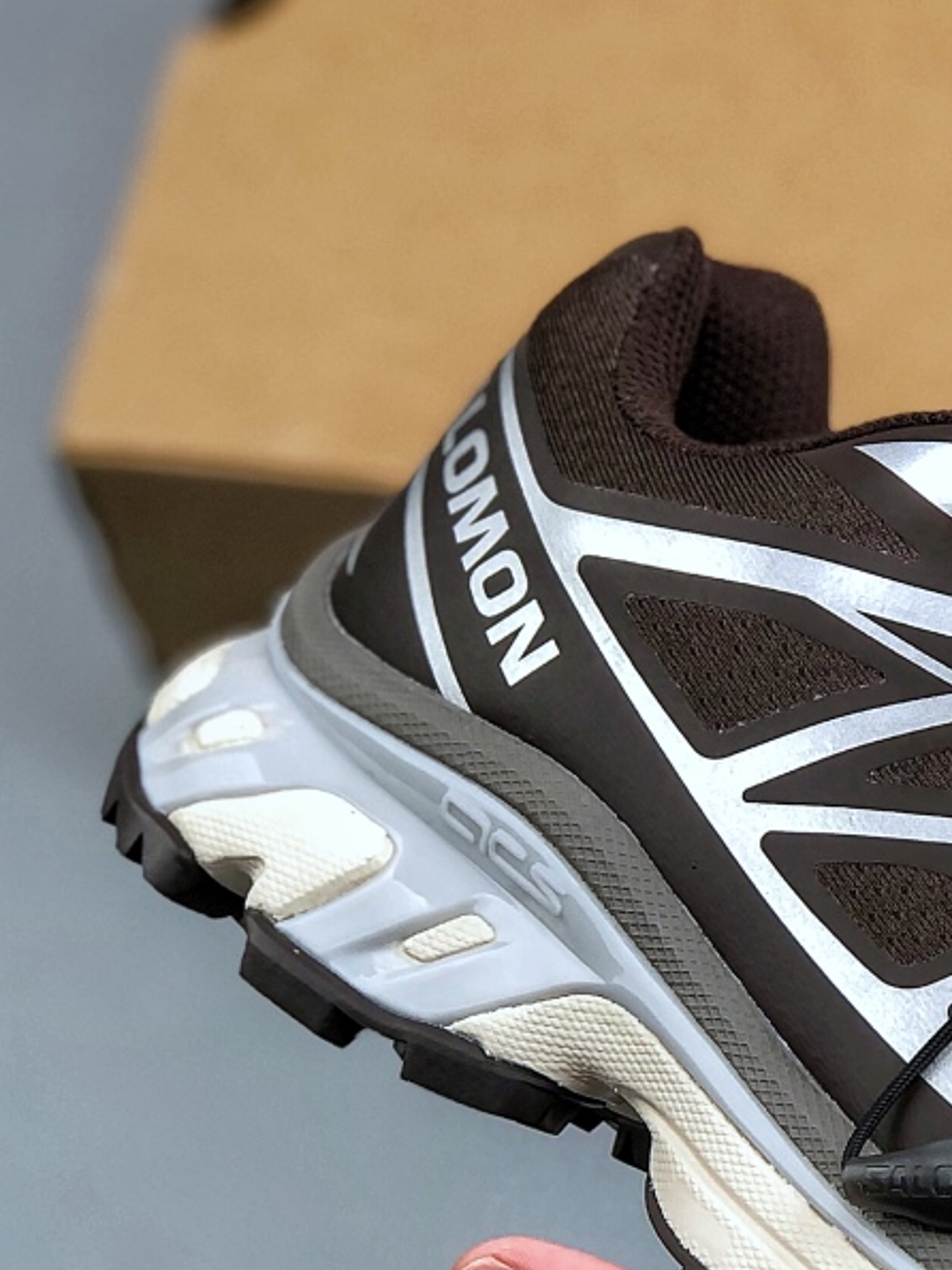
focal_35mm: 138
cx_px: 1022
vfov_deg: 14.3
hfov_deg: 10.6
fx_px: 5062
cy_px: 815
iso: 25
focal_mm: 6.6
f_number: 2.8
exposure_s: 1/50
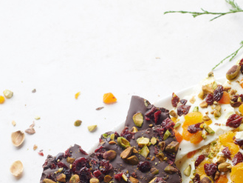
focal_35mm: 146
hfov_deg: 13.4
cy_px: 227
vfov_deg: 10.0
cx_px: 211
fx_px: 1025
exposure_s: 1/200
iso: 80
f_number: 8
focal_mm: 50
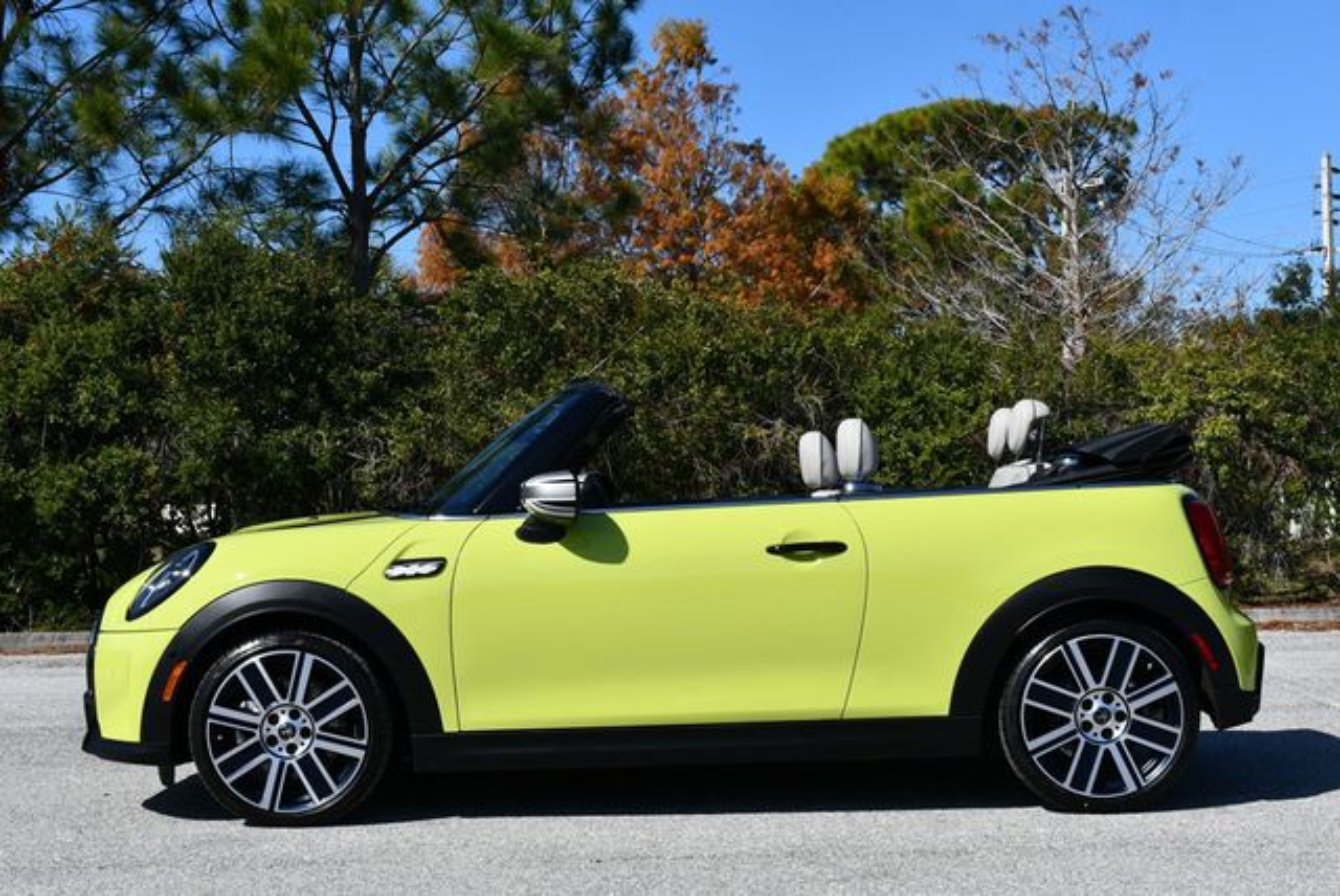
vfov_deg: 22.0
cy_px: 448
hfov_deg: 32.4
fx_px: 2310
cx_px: 670
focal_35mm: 62
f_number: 9
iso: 100
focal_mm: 31
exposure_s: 1/320
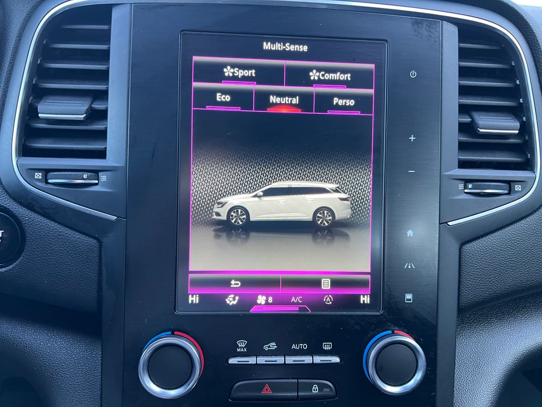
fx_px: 407
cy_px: 204
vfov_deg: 53.1
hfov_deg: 67.3
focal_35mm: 26
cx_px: 271
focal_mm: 5.7
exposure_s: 1/58
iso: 125
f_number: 1.5
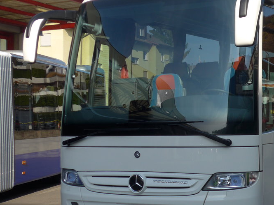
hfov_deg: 23.2
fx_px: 657
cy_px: 91
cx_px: 223
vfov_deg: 17.8
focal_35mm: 83
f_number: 3
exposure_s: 1/1300
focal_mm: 9.5
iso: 80
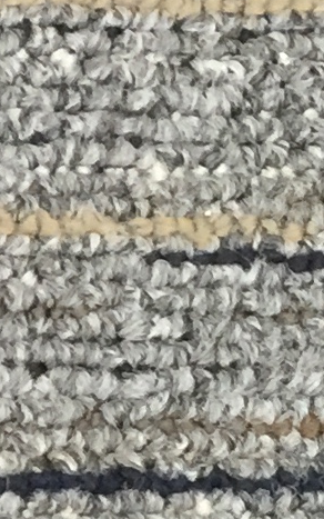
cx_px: 1567
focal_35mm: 215
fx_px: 3037
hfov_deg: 5.0
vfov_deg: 9.5
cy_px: 750
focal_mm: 4.15
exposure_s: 1/17
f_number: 2.2
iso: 125
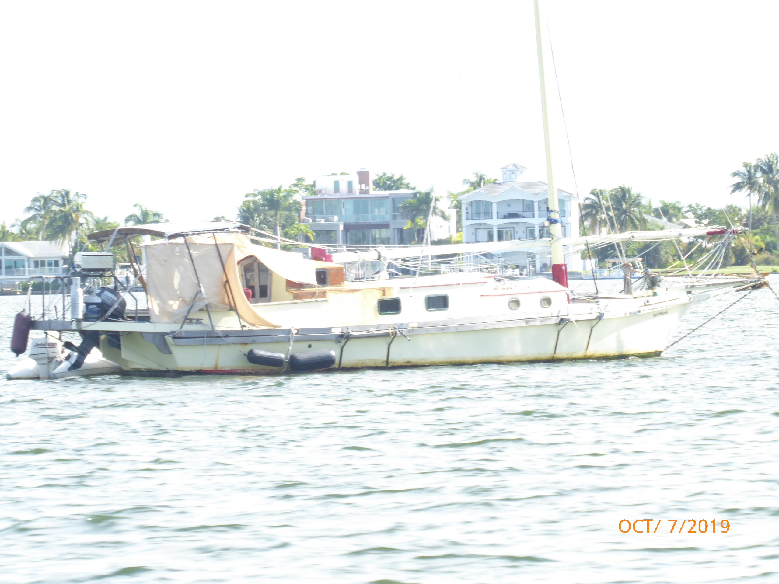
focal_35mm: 300
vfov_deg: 5.0
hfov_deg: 6.6
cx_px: 390
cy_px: 292
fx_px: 6751
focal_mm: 53.8
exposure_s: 1/50
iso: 80
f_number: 8
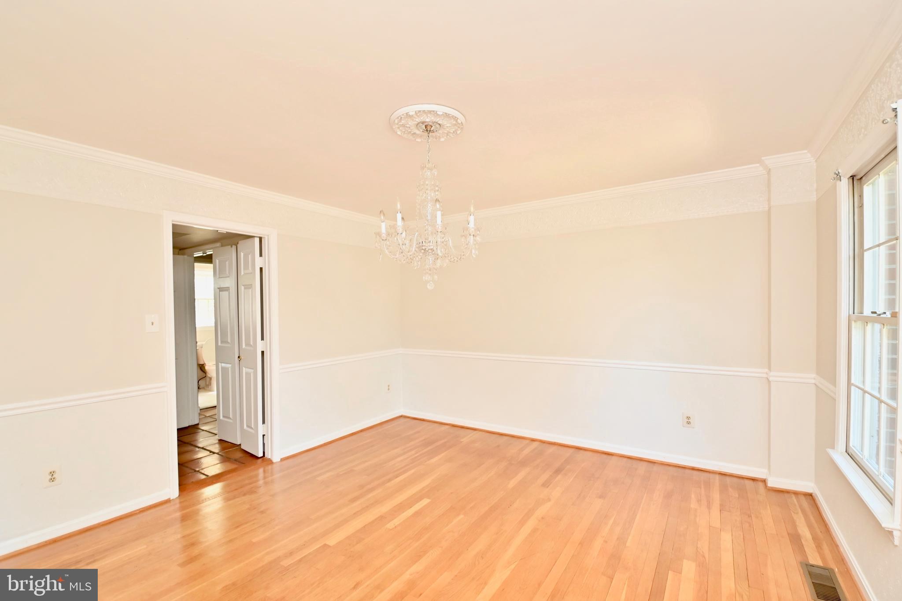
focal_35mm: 15
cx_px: 451
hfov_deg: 100.4
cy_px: 300
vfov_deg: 77.3
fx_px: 376
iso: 200
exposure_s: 1/13
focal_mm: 10
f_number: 7.1
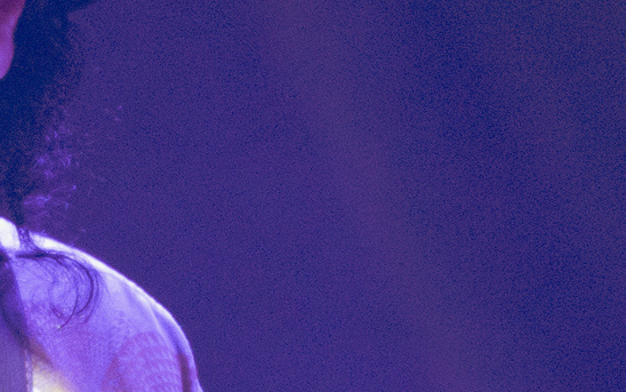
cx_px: -210
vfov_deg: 1.2
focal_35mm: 1115
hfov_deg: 1.9
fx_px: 19030
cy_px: 533
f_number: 2.8
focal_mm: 200
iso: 1600
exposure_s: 1/160
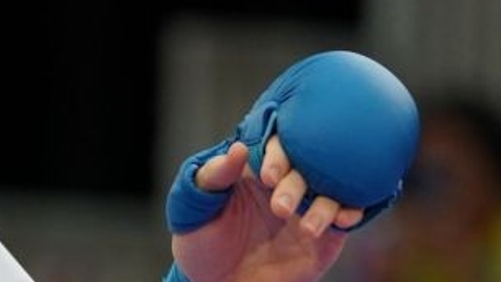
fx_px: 14172
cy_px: 523
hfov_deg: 2.0
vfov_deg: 1.1
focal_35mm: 1067
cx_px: -241
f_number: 2.8
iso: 1250
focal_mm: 173
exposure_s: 1/1000
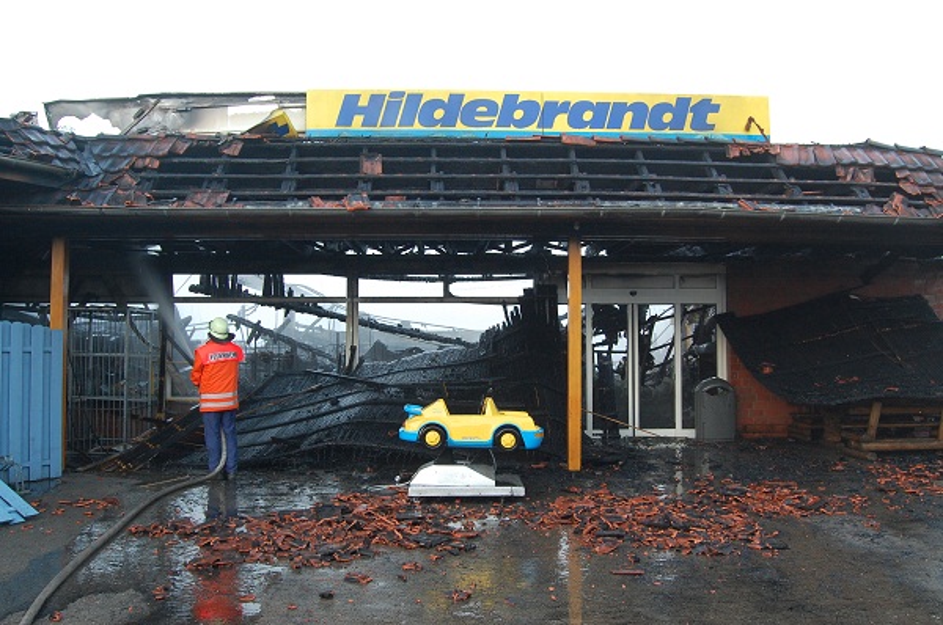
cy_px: 312
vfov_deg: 43.5
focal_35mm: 30
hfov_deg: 62.0
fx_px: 785
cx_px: 472
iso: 640
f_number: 7.1
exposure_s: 1/30
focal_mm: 20
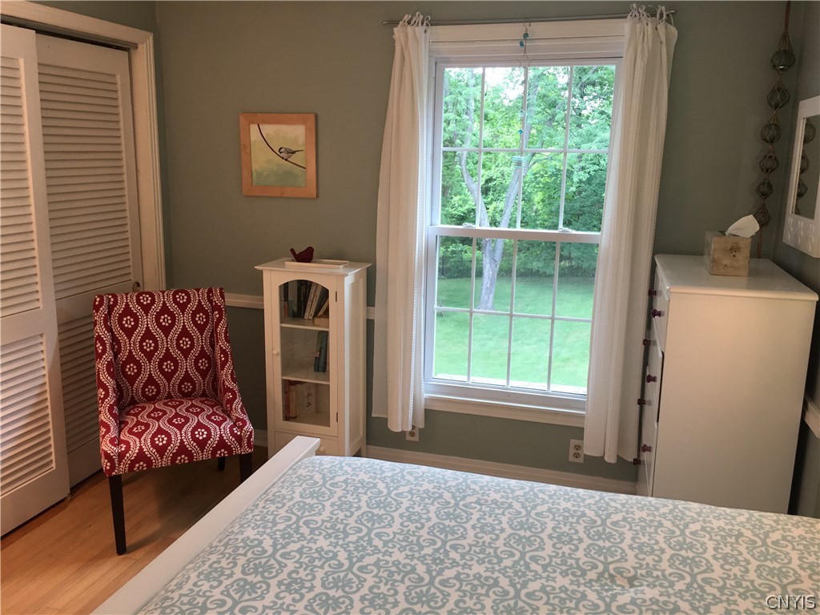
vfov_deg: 48.2
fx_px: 687
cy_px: 308
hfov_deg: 61.7
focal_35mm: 29
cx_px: 410
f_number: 2.2
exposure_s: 1/30
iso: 40
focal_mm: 4.15
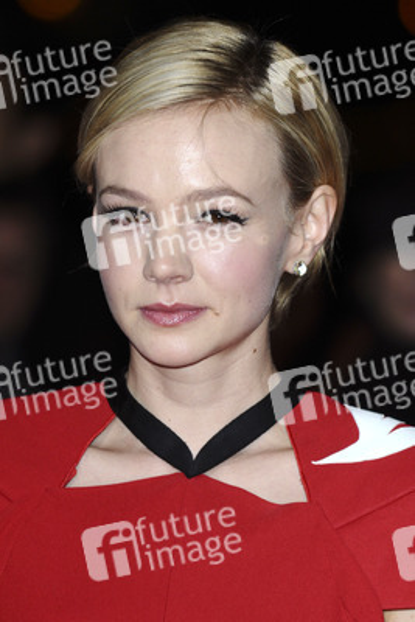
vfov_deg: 7.4
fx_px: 4794
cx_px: 208
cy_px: 311
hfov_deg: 5.0
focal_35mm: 278
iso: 640
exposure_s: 1/250
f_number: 4.5
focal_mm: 185
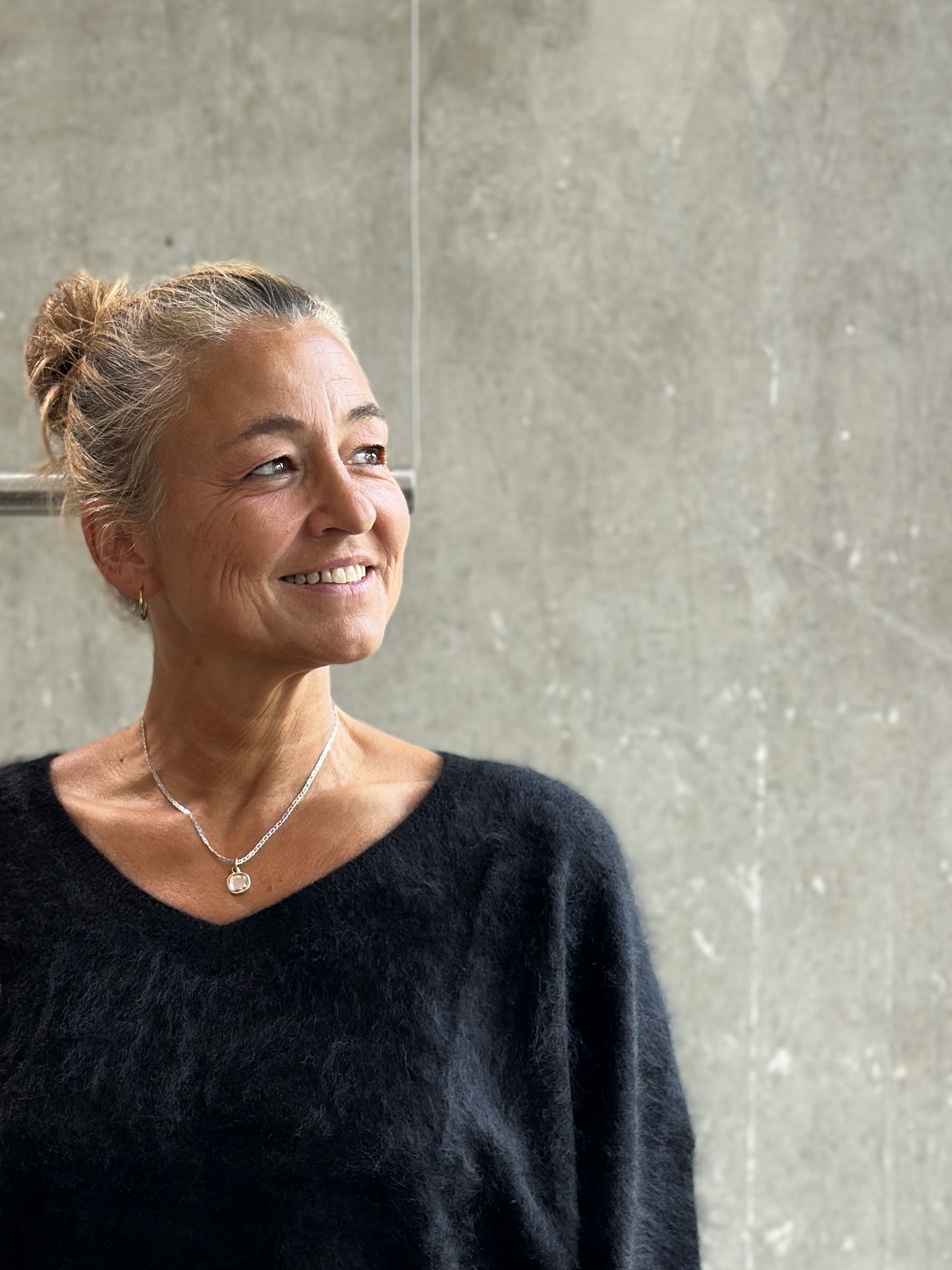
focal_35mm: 82
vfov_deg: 23.5
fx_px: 3007
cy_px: 990
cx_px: 169
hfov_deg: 17.8
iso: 100
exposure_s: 1/121
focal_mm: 6.86
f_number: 1.78
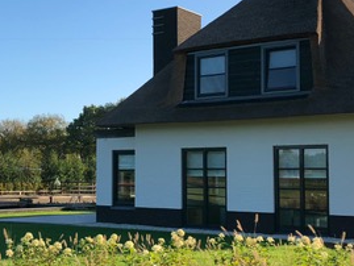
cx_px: 104
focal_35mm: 69
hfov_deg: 27.9
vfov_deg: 21.3
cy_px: 144
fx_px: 706
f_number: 1.8
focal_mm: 3.99
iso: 20
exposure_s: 1/1021
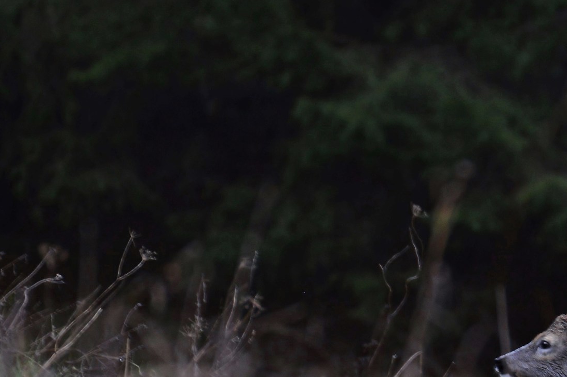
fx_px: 15562
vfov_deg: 1.4
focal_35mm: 989
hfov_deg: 2.1
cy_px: 371
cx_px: 563
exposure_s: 1/100
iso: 800
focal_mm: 300
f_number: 5.6
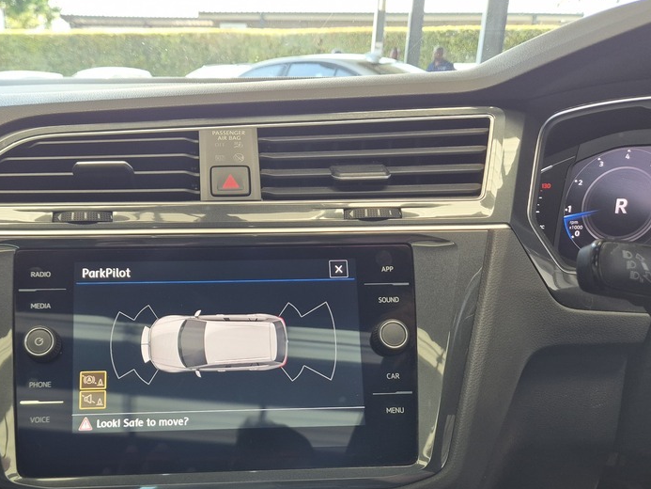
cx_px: 230
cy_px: 347
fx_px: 640
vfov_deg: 41.0
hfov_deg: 53.1
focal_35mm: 34
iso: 125
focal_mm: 5.4
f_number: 1.8
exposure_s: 1/100
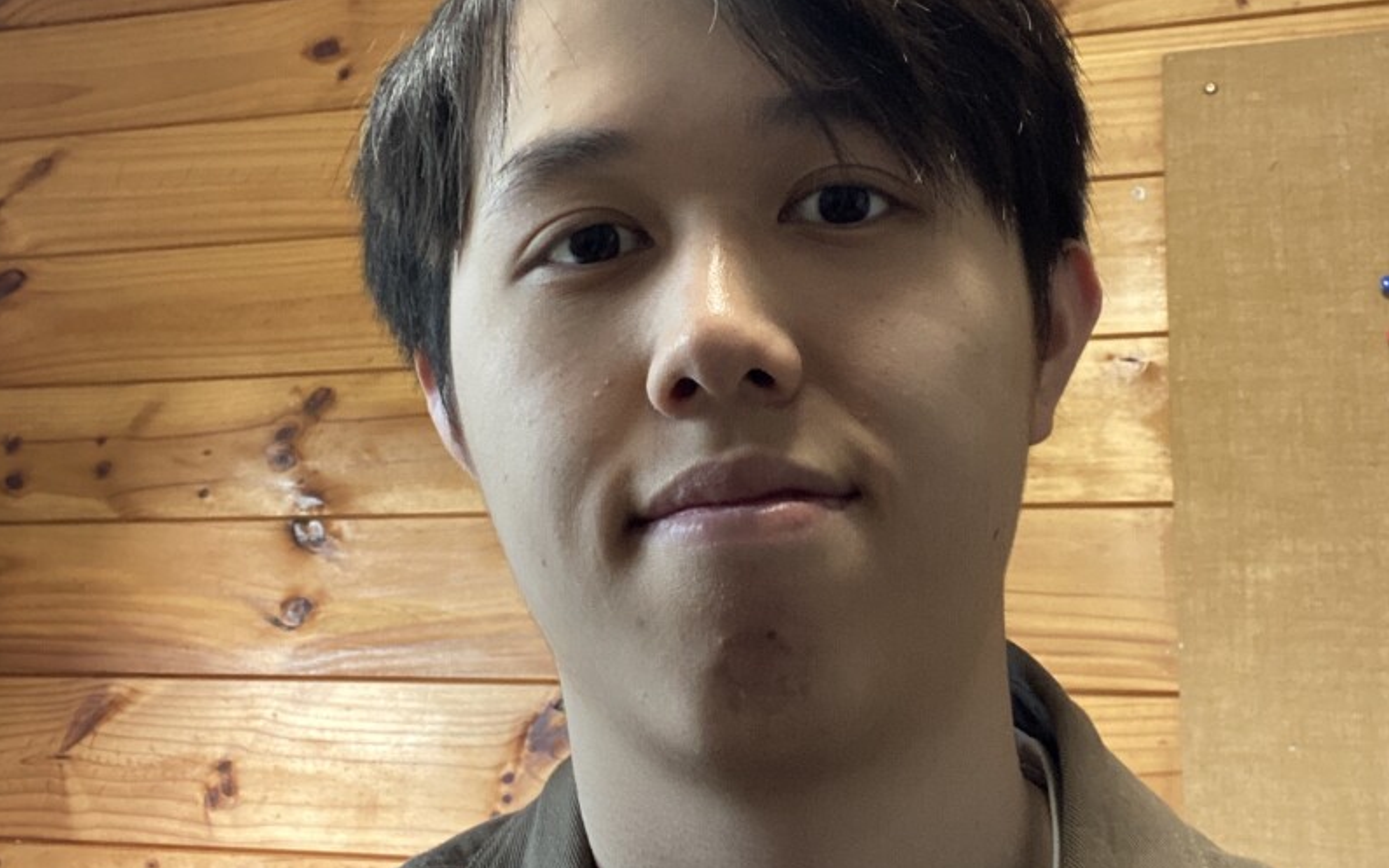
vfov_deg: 39.3
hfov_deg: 59.7
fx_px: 1211
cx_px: 694
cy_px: 353
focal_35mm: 32
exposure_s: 1/25
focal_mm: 2.71
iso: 400
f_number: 2.2
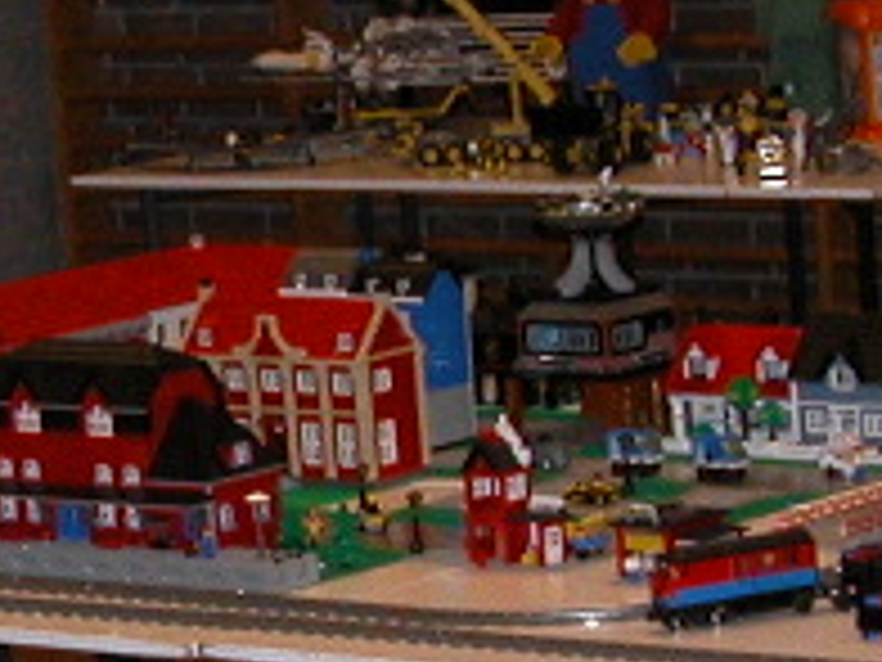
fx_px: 5809
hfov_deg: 8.6
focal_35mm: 228
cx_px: -148
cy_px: 486
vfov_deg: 6.5
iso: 200
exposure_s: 1/60
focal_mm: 8.9
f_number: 2.8
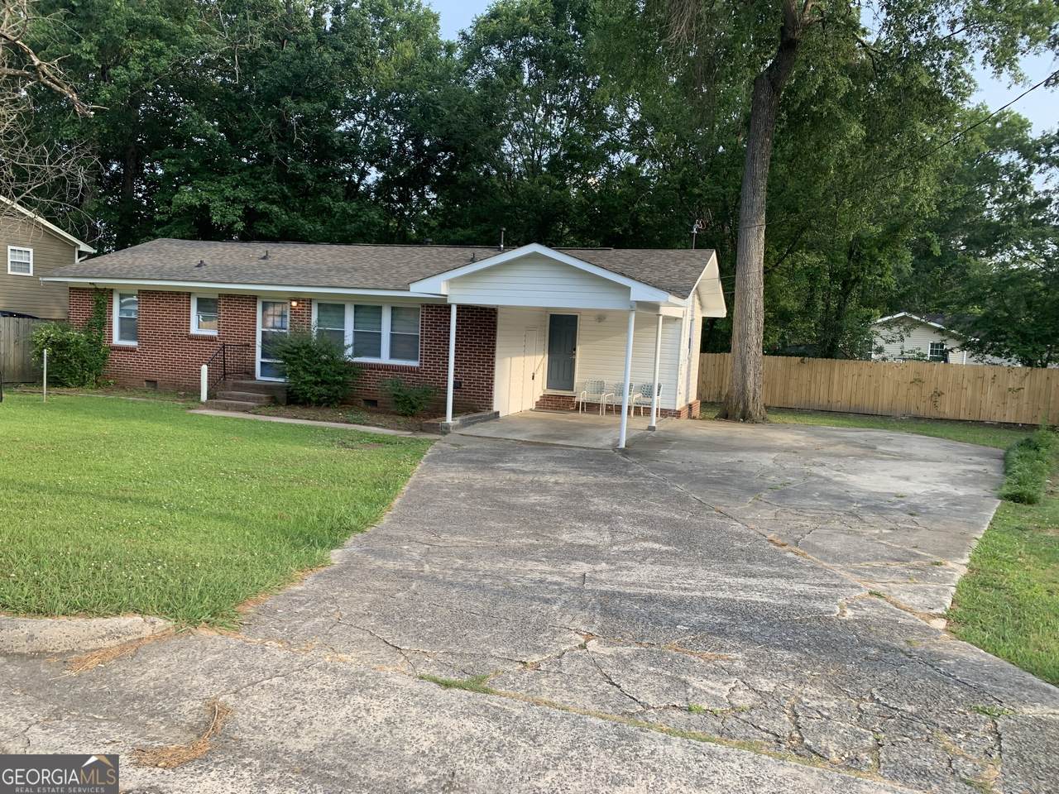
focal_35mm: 26
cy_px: 397
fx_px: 795
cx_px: 530
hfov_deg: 67.3
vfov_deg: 53.1
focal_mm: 4.25
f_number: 1.8
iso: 25
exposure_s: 1/220
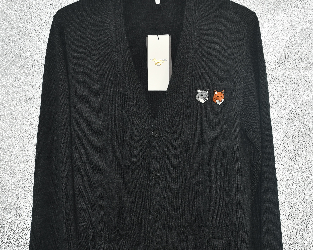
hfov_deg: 30.0
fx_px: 584
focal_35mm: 63
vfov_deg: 24.2
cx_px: 170
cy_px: 148
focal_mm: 26
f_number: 5
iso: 100
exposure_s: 1/250
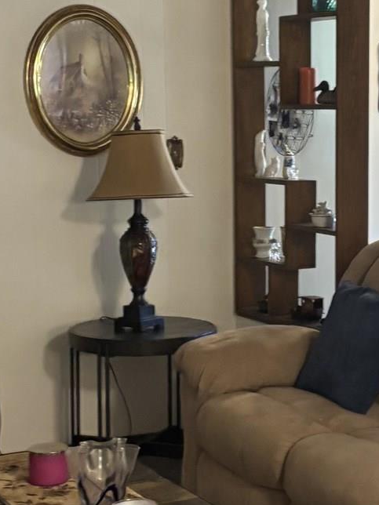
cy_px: 263
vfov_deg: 21.1
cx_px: 257
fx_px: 1358
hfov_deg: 15.9
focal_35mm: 93
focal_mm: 5.96
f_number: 1.6
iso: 640
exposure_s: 1/40
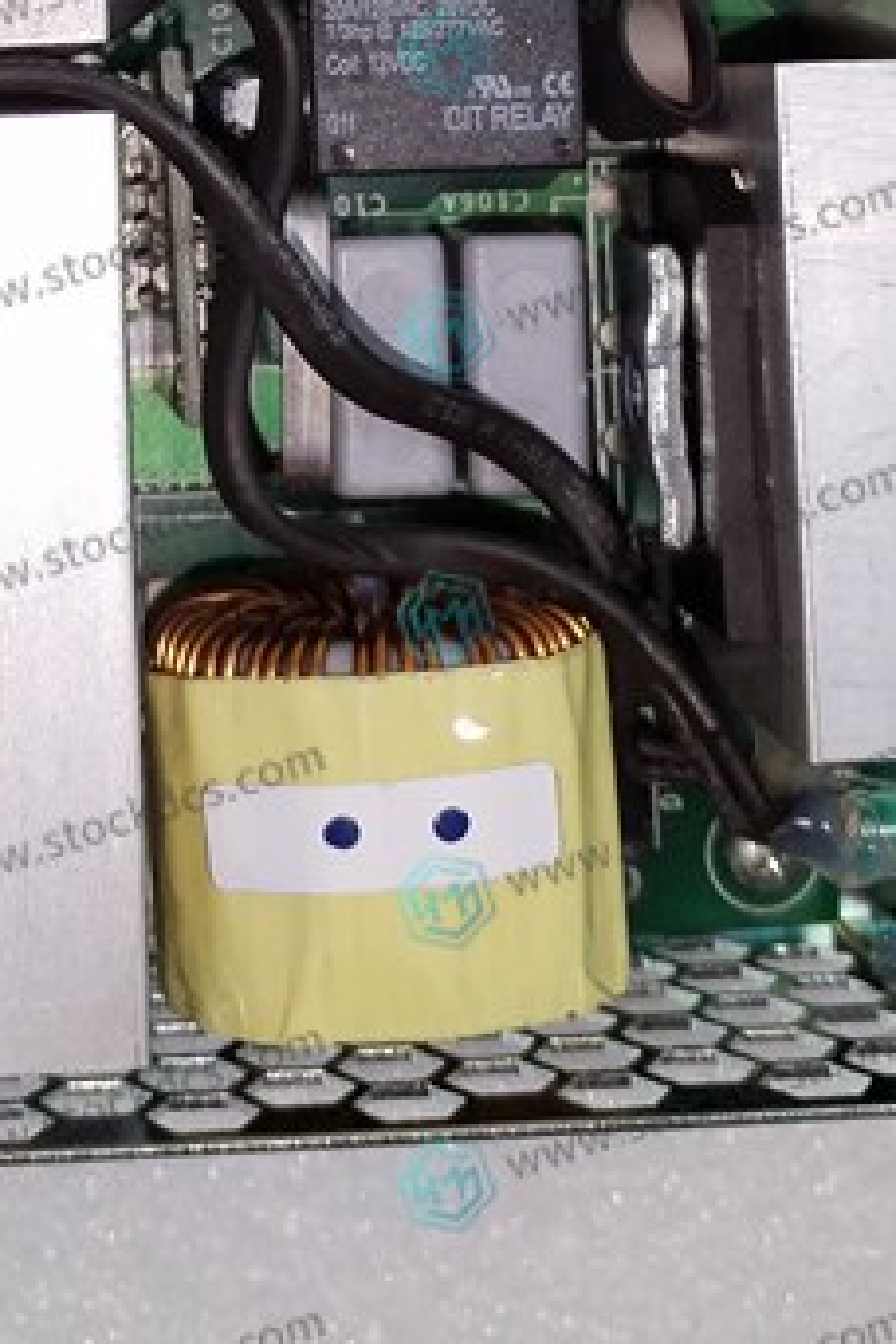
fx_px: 2949
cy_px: -181
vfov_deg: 23.8
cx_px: 110
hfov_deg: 17.1
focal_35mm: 79
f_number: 1.8
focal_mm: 4.75
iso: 250
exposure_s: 1/50
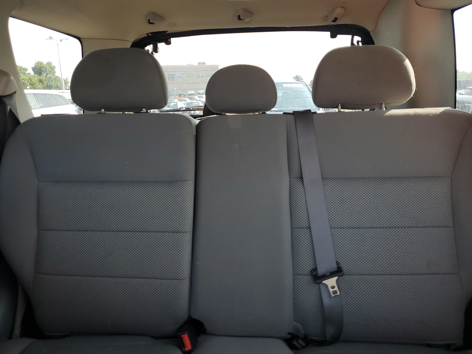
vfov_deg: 53.1
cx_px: 236
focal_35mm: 26
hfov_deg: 67.3
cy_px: 177
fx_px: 355
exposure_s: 1/100
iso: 53
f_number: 1.5
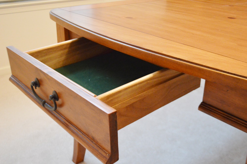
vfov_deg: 34.2
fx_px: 267
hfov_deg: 49.6
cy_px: 82
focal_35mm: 39
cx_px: 124
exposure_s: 1/60
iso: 2500
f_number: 4.2
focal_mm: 26
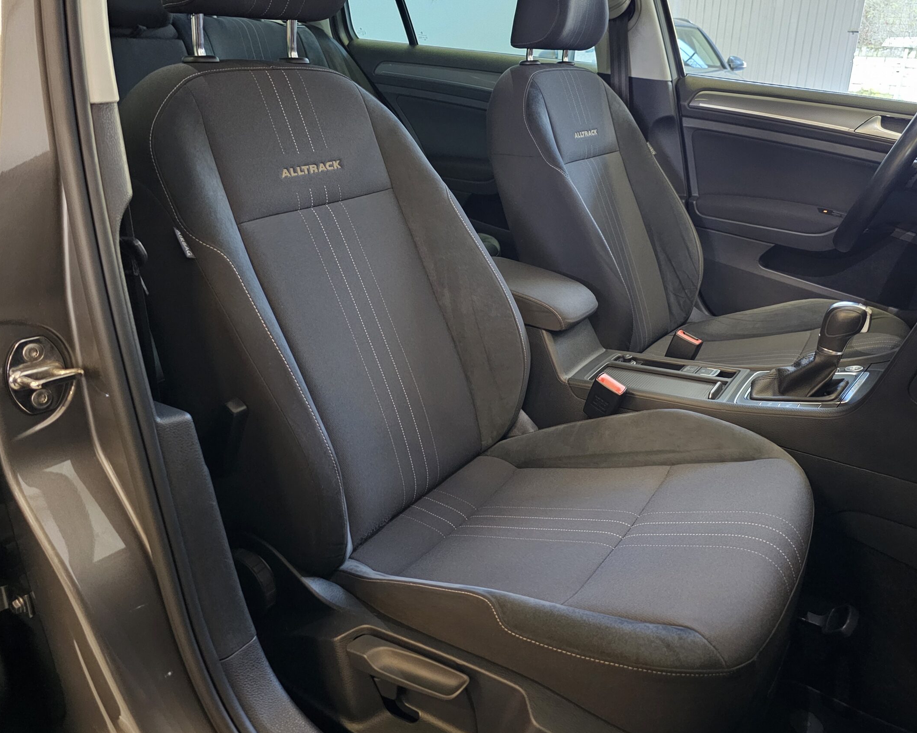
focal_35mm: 27
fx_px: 733
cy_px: 329
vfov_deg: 53.1
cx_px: 535
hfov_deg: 63.7
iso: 1000
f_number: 1.7
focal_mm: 6.3
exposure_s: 1/24
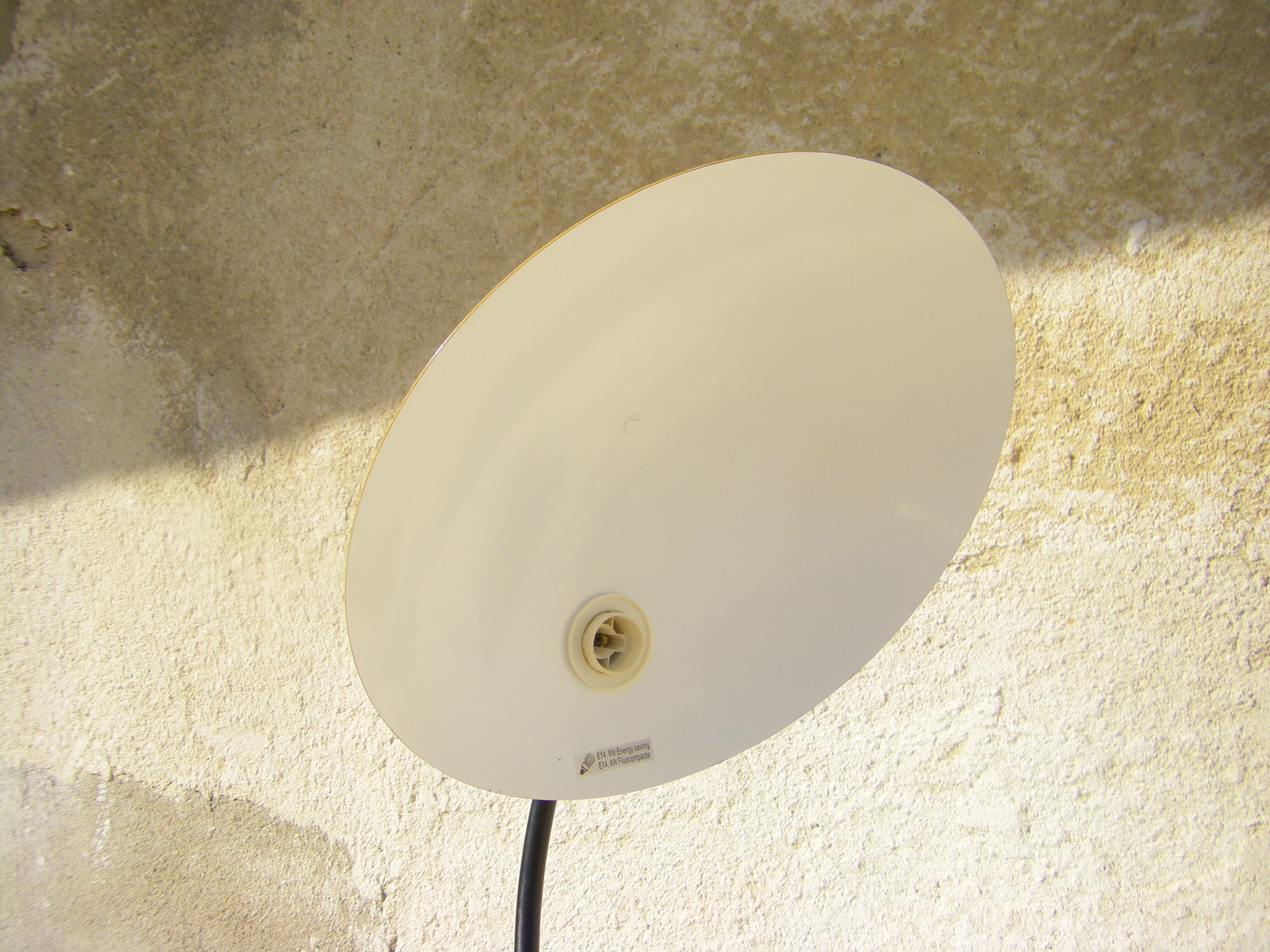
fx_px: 1394
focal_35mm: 38
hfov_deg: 49.0
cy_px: 476
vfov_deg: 37.7
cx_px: 635
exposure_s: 1/200
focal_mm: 6.3
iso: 64
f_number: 7
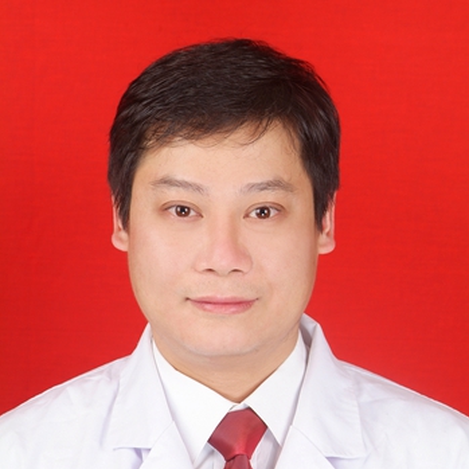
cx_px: 231
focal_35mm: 136
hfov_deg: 12.8
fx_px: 2085
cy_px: 341
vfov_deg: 12.8
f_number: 9.5
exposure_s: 1/90
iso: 100
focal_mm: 70
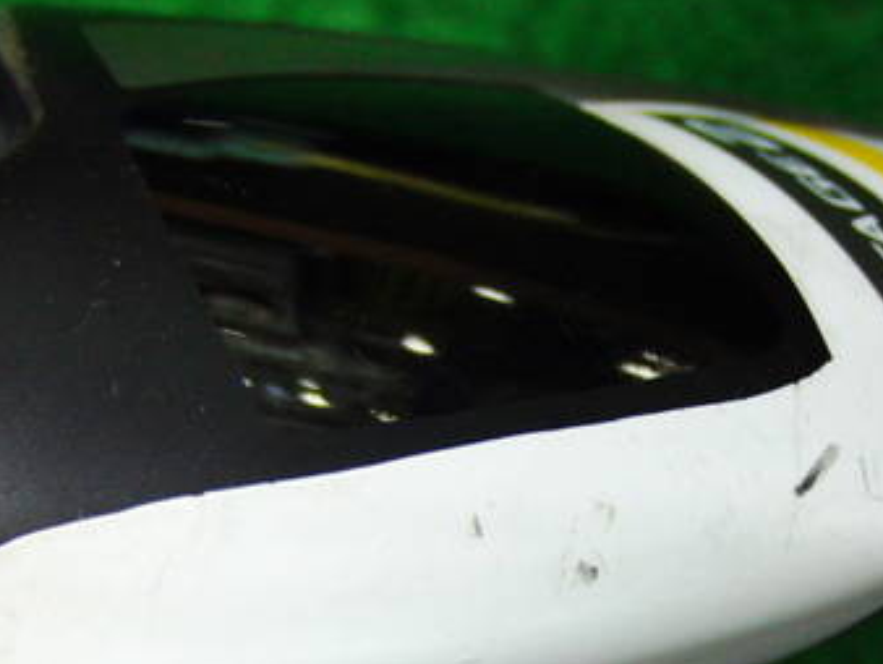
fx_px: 1787
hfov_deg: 27.1
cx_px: 726
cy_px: 471
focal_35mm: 70
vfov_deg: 20.9
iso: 320
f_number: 3.6
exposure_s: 1/80
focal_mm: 6.42
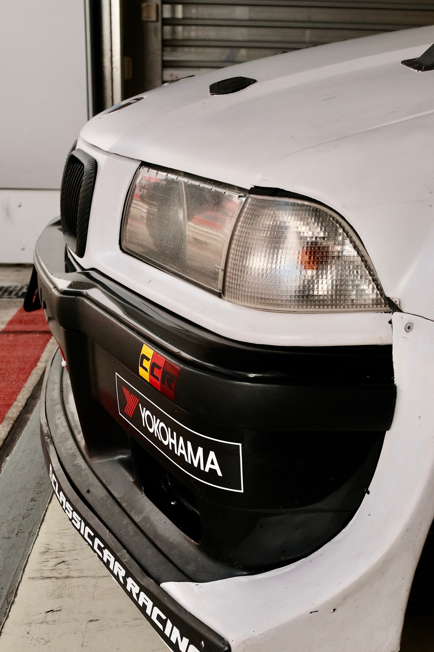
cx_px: 224
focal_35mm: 49
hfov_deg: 27.5
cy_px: 403
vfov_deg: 40.1
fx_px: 886
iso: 640
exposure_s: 1/340
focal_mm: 22.7
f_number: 5
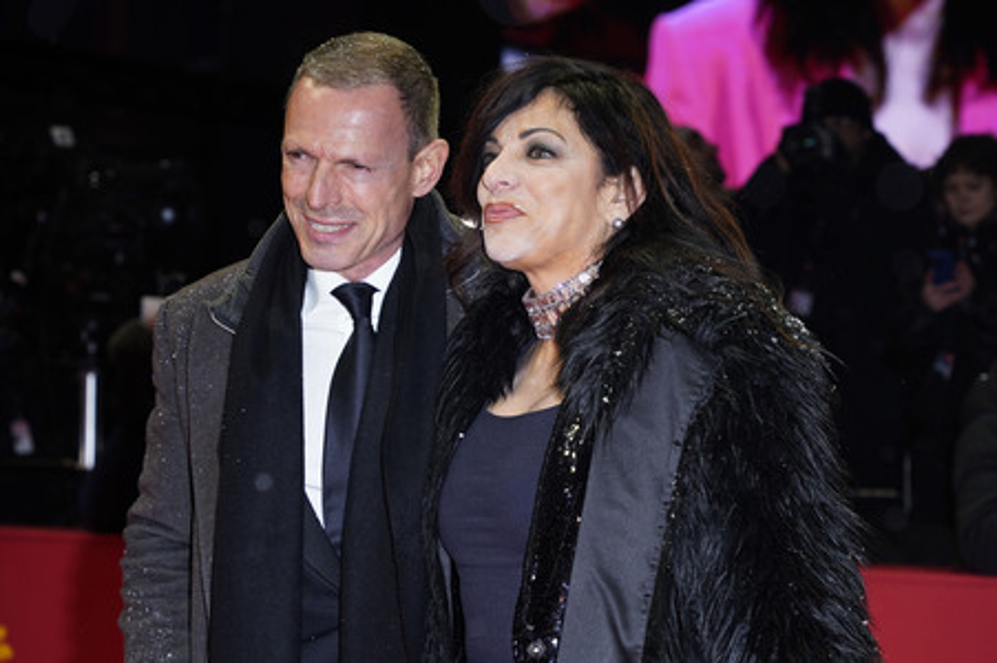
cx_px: 498
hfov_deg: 21.7
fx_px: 2601
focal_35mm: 94
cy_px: 332
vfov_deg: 14.5
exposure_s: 1/160
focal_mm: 94
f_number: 5.6
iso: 800
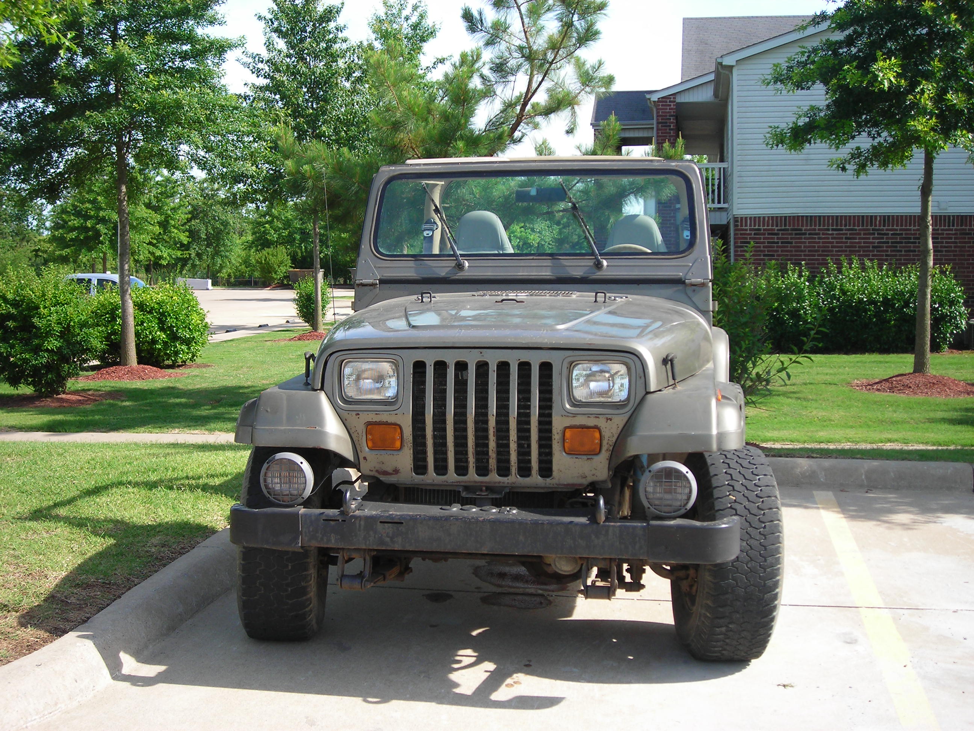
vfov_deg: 30.9
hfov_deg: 40.4
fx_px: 1322
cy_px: 366
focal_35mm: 47
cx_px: 487
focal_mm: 7.8
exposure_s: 1/215
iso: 50
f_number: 3.4
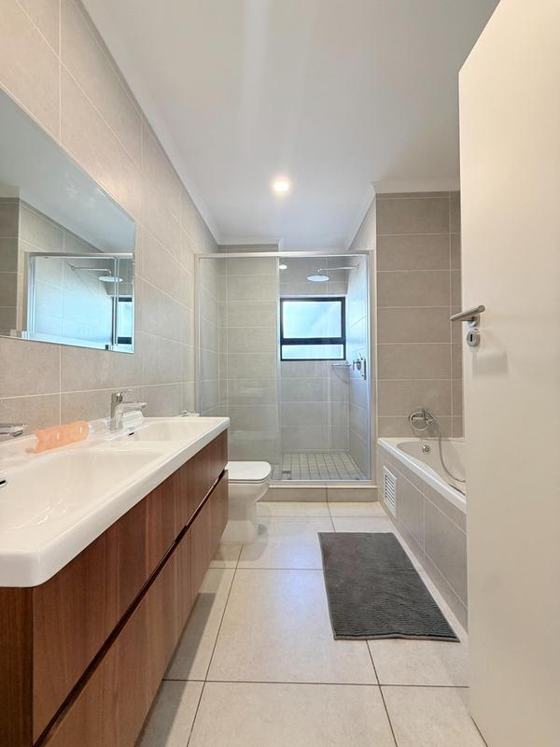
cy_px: 374
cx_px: 280
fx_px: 302
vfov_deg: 102.1
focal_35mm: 14
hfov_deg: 85.7
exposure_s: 1/99
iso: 160
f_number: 2.2
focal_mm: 2.22
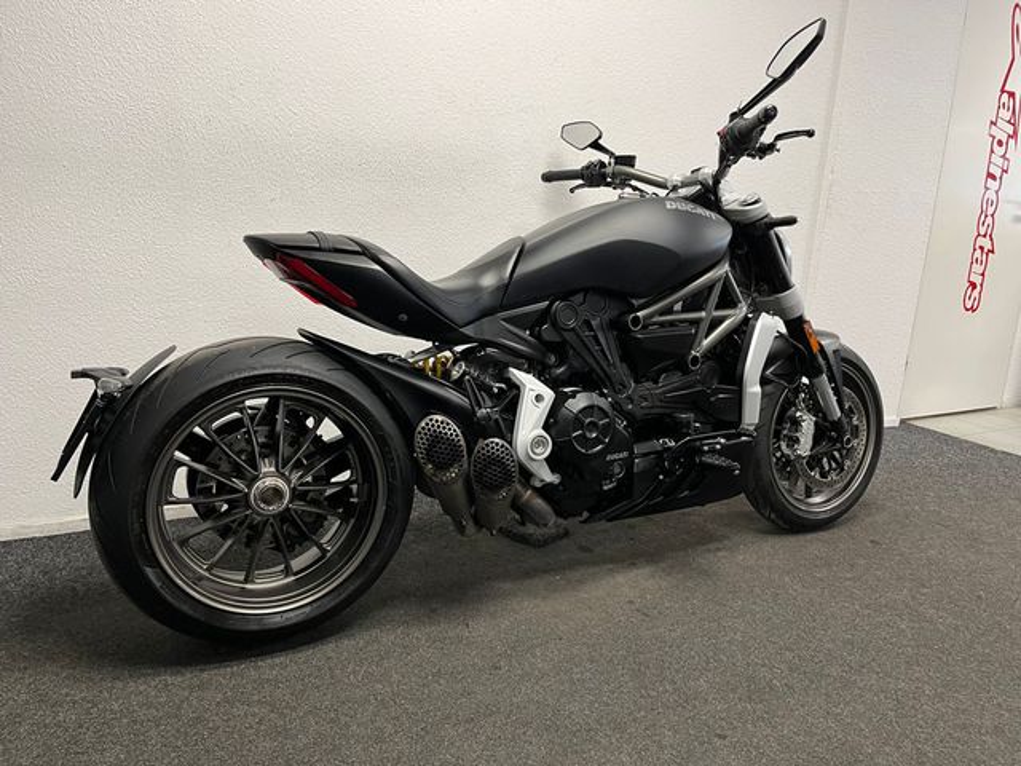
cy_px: 383
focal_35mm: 26
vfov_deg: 53.1
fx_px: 767
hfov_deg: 67.3
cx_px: 510
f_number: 1.6
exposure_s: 1/50
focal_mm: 5.1
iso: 100
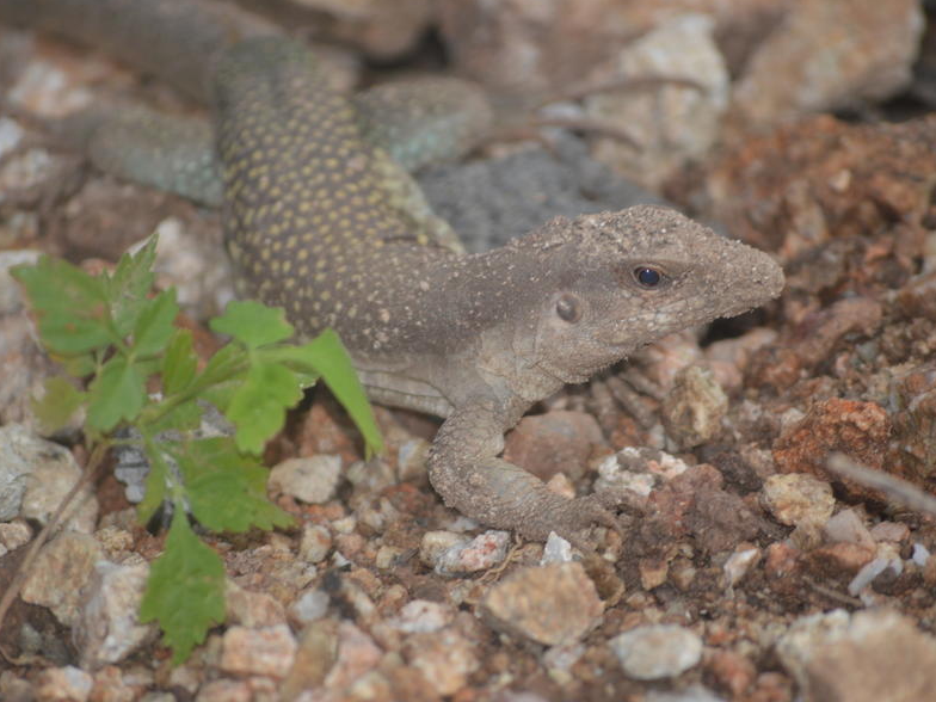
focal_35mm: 346
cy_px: 350
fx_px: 9356
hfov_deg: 5.7
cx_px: 492
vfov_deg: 4.3
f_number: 9
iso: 100
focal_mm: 200
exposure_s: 1/125
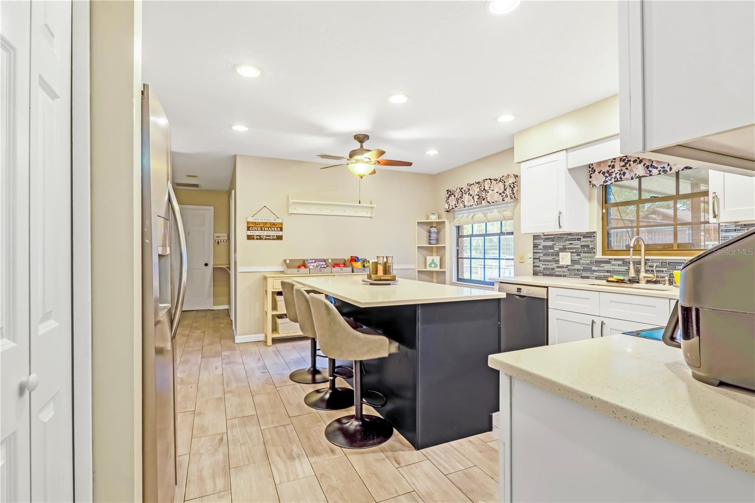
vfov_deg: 72.0
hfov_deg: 95.0
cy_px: 252
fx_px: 346
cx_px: 378
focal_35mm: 16
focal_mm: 11
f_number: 9
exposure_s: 1/80
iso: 250
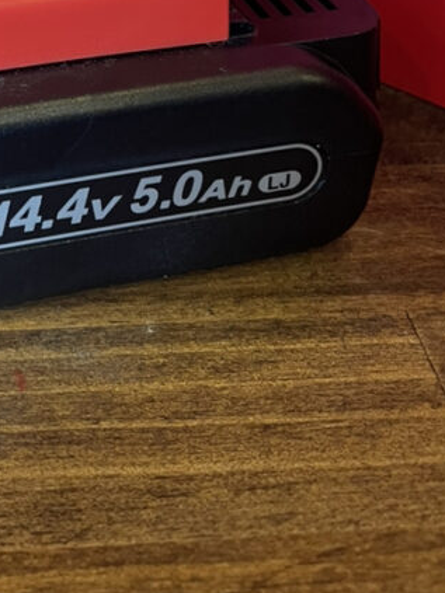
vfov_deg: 28.0
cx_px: 49
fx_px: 1080
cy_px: -63
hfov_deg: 22.7
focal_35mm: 63
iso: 160
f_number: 1.6
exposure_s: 1/50
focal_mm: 4.2
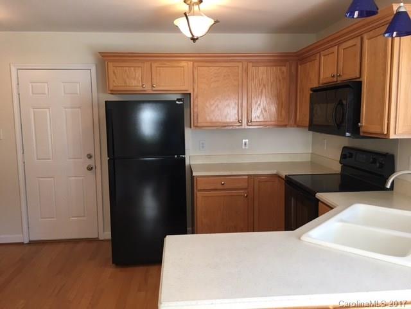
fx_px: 344
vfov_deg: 48.2
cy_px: 154
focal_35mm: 29
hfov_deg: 61.7
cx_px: 206
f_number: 2.2
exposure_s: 1/30
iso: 32
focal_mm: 4.15
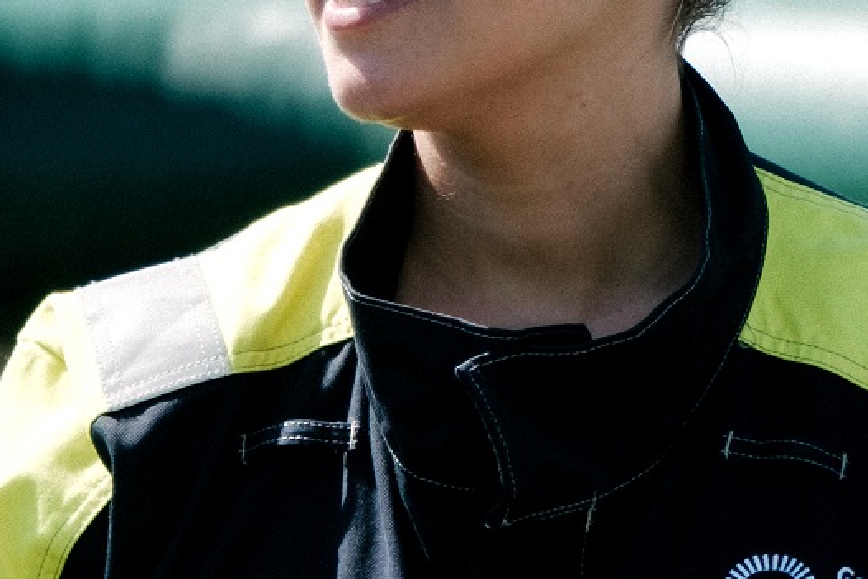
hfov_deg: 9.0
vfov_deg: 6.0
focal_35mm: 228
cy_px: 389
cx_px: 87
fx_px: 5499
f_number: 2.8
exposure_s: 1/2000
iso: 200
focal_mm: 33.2
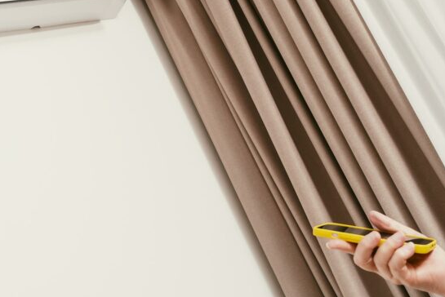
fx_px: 767
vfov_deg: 21.9
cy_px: 101
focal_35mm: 62
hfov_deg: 32.1
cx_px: 142
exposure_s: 1/125
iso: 80
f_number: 4
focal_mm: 22.3
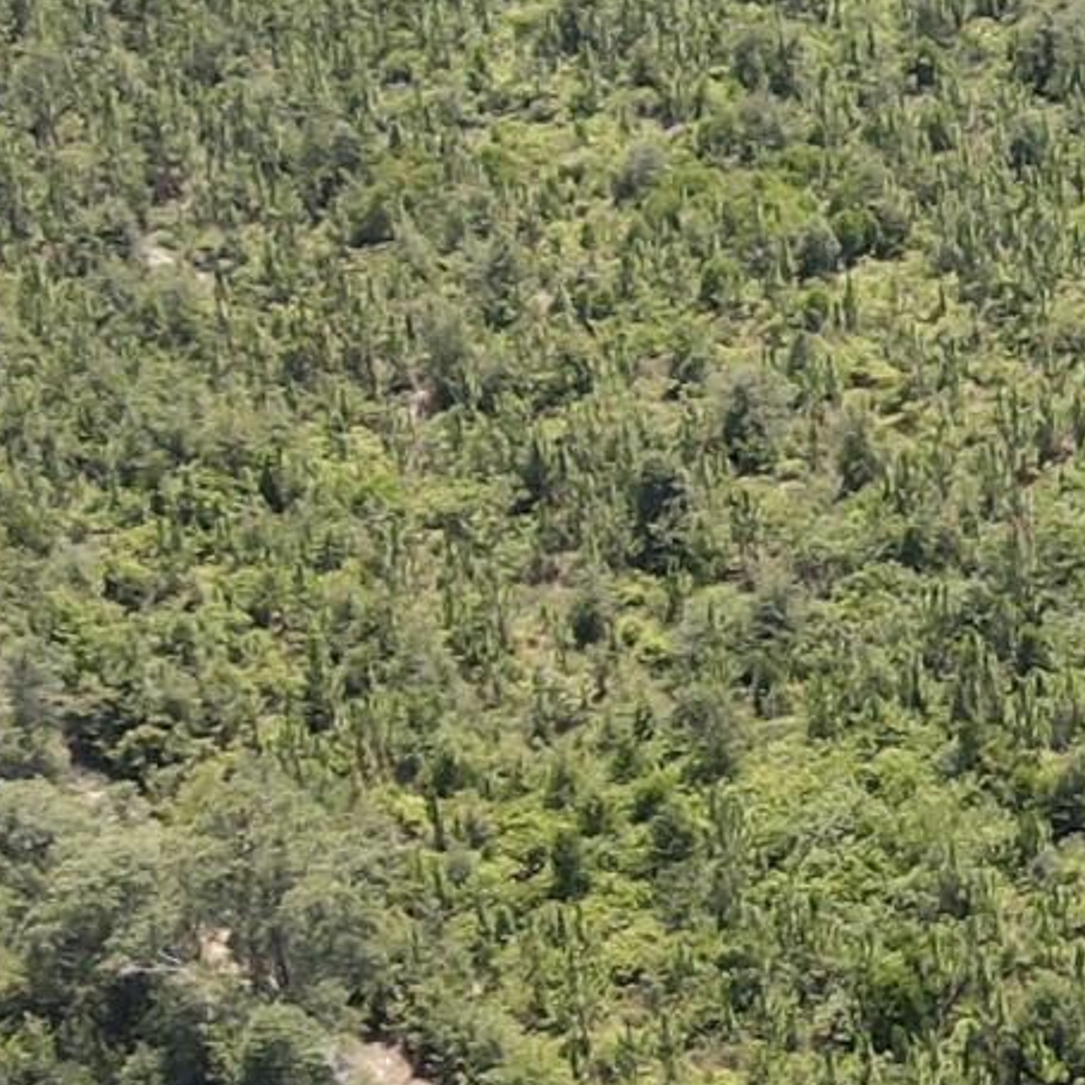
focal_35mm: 140
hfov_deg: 11.2
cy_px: 348
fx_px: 4965
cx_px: 2246
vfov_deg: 12.5
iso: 100
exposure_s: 1/350
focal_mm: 4.5
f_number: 2.8
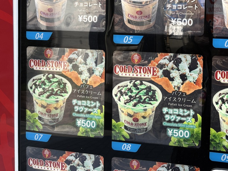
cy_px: 35
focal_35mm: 42
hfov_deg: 43.1
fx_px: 277
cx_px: 176
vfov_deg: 33.4
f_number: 1.6
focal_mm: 5.96
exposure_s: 1/419
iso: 50
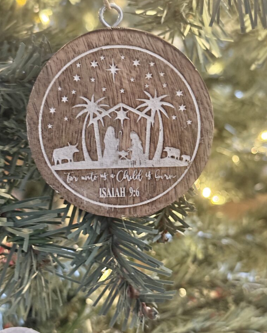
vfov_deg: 36.7
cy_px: 166
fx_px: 504
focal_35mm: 51
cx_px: 135
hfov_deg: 29.7
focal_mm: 6.76
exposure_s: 1/26
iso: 640
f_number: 1.78
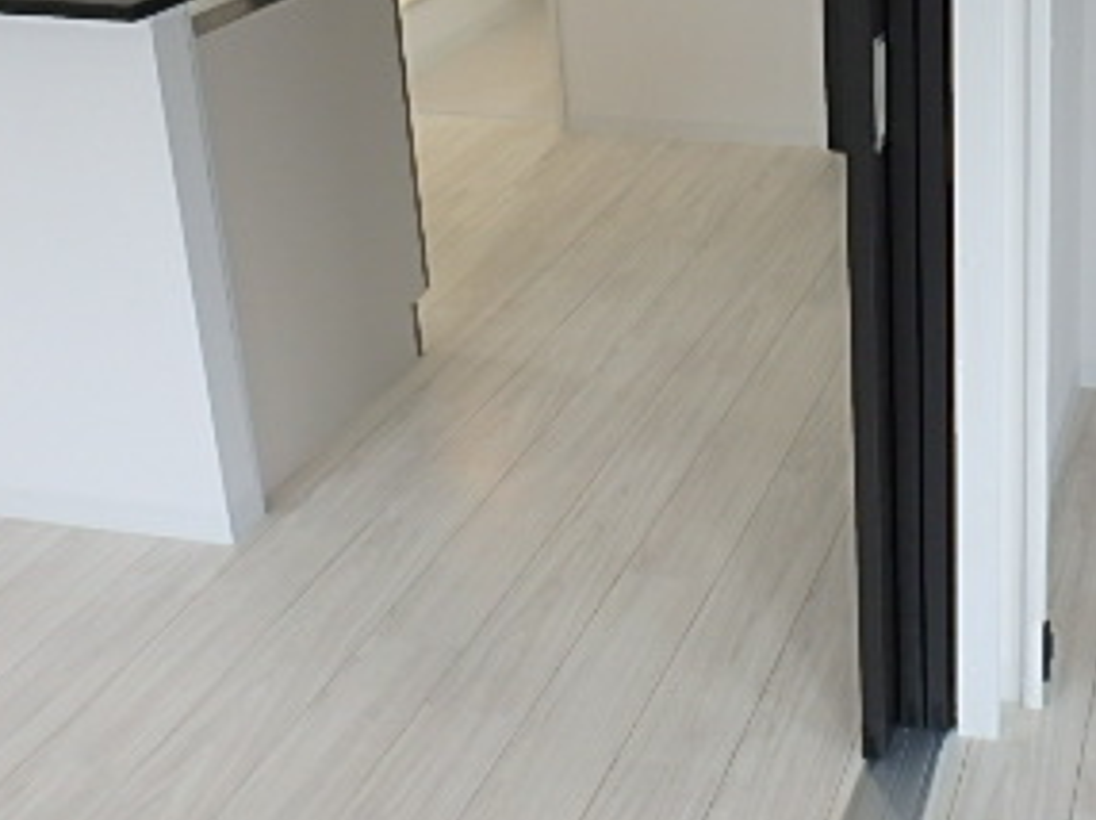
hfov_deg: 37.0
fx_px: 1487
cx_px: 1050
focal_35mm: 47
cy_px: 23
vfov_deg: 29.1
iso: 200
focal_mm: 3.7
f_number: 3.5
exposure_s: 1/30
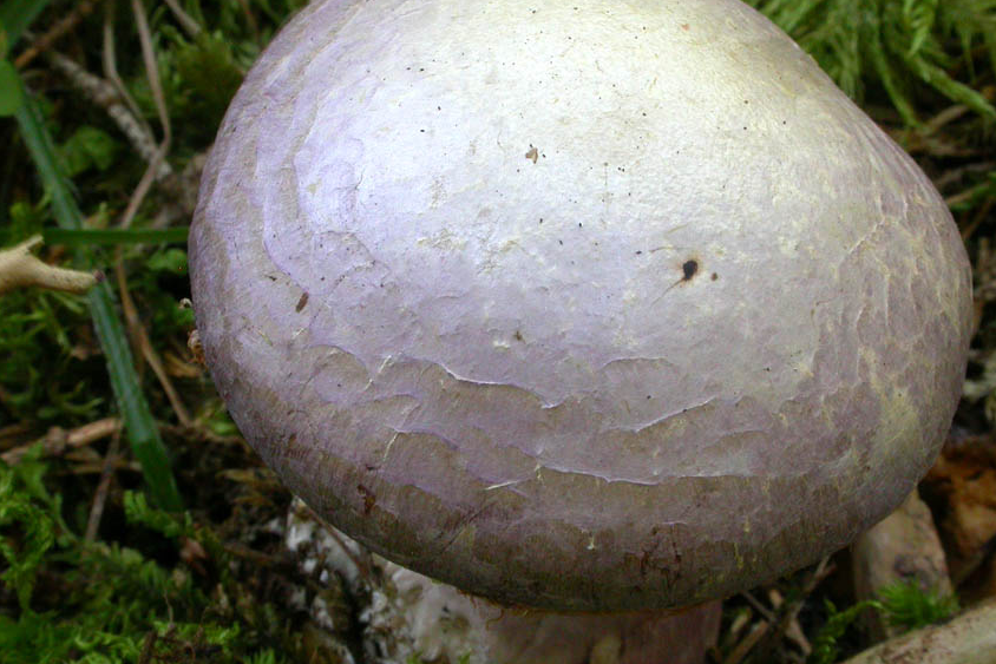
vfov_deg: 12.3
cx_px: 499
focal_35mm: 111
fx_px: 3071
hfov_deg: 18.4
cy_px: 315
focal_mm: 22
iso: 200
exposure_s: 1/8
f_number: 10.4
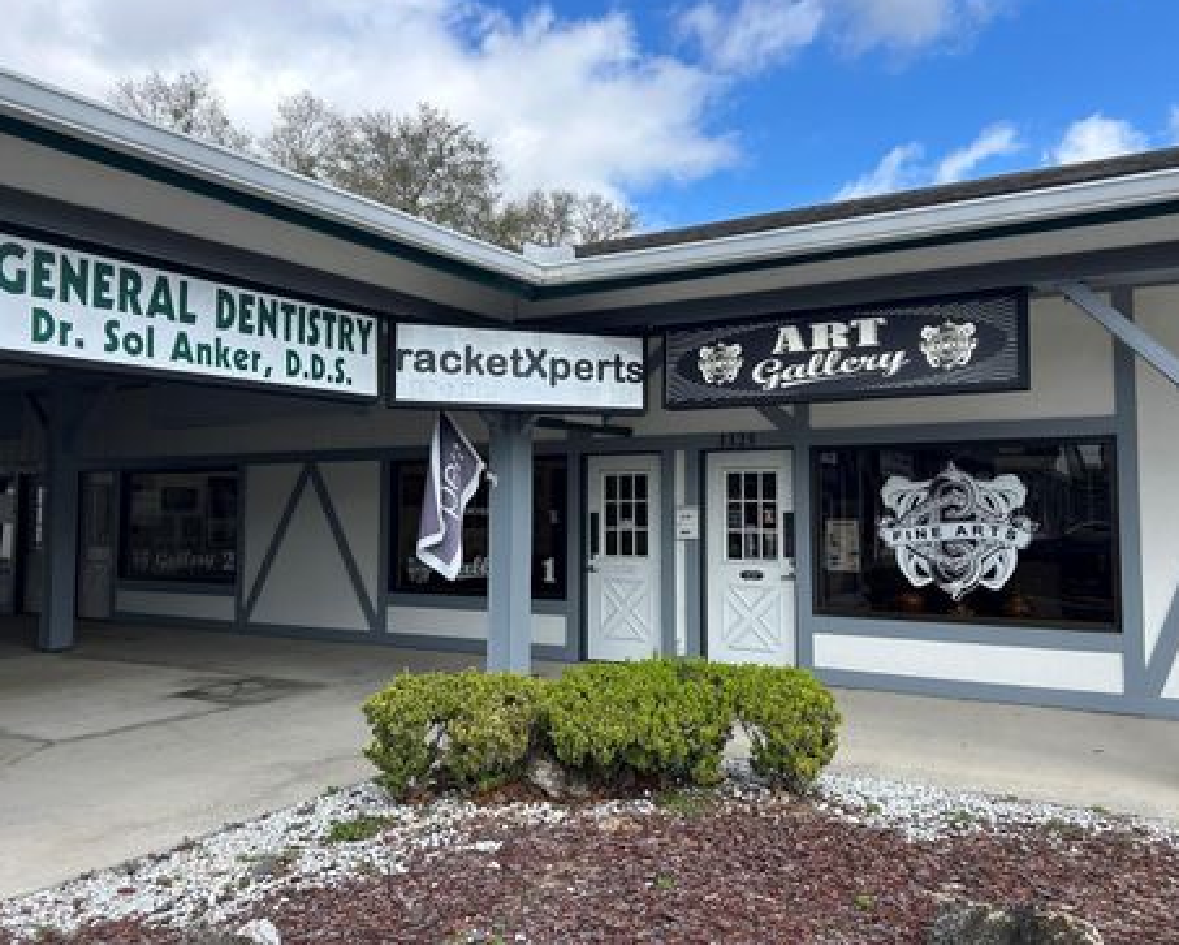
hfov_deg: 62.1
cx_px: 630
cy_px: 459
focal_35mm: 28
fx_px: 978
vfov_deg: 51.6
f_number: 1.5
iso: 50
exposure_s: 1/1838
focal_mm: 5.7
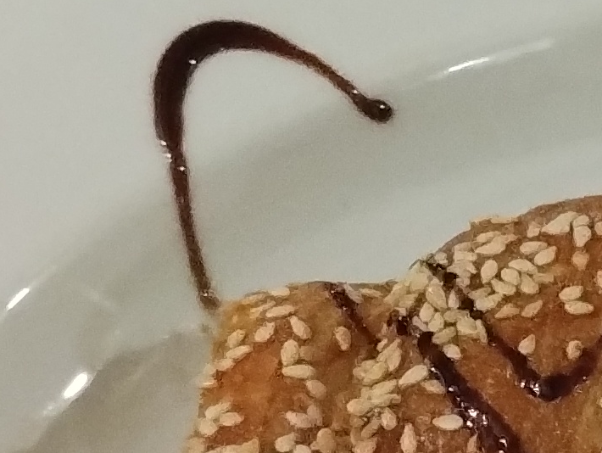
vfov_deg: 9.2
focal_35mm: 161
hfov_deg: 11.5
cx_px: 1002
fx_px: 2803
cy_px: 402
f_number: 1.8
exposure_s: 1/14
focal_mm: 4.27
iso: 3716
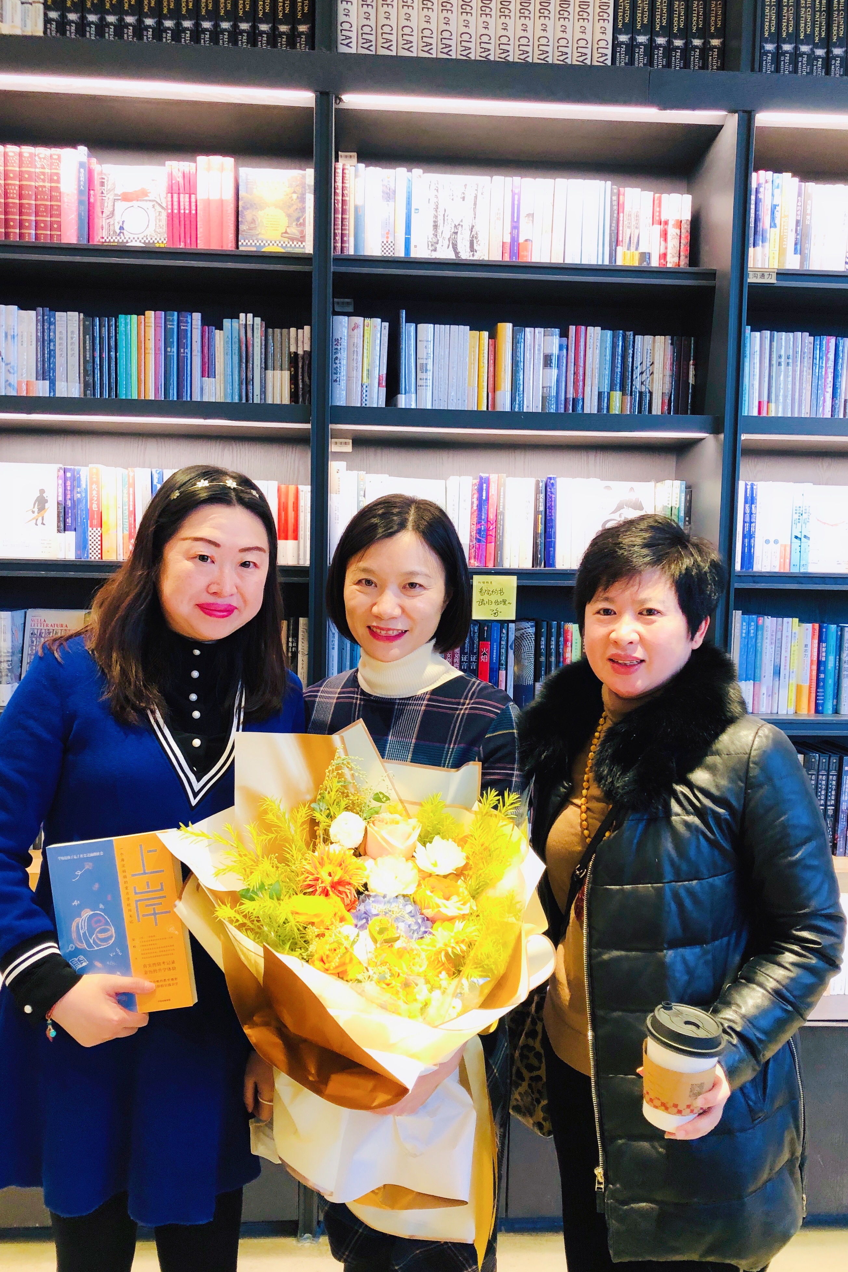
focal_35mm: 30
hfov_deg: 43.6
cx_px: 408
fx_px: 1060
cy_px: 648
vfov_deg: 61.9
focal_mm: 3.99
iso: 50
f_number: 1.8
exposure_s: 1/17
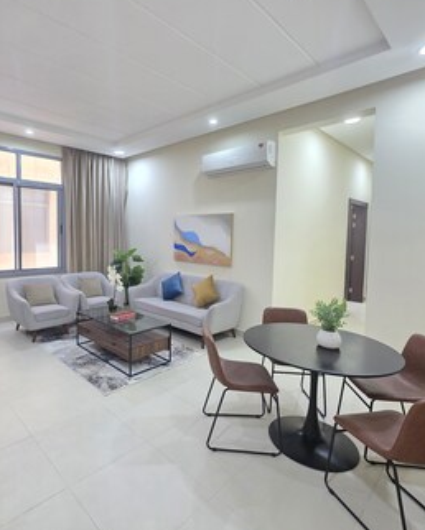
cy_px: 258
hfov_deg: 72.7
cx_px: 162
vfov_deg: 86.3
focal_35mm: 18
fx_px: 283
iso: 200
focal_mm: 2.2
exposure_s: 1/100
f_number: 1.9
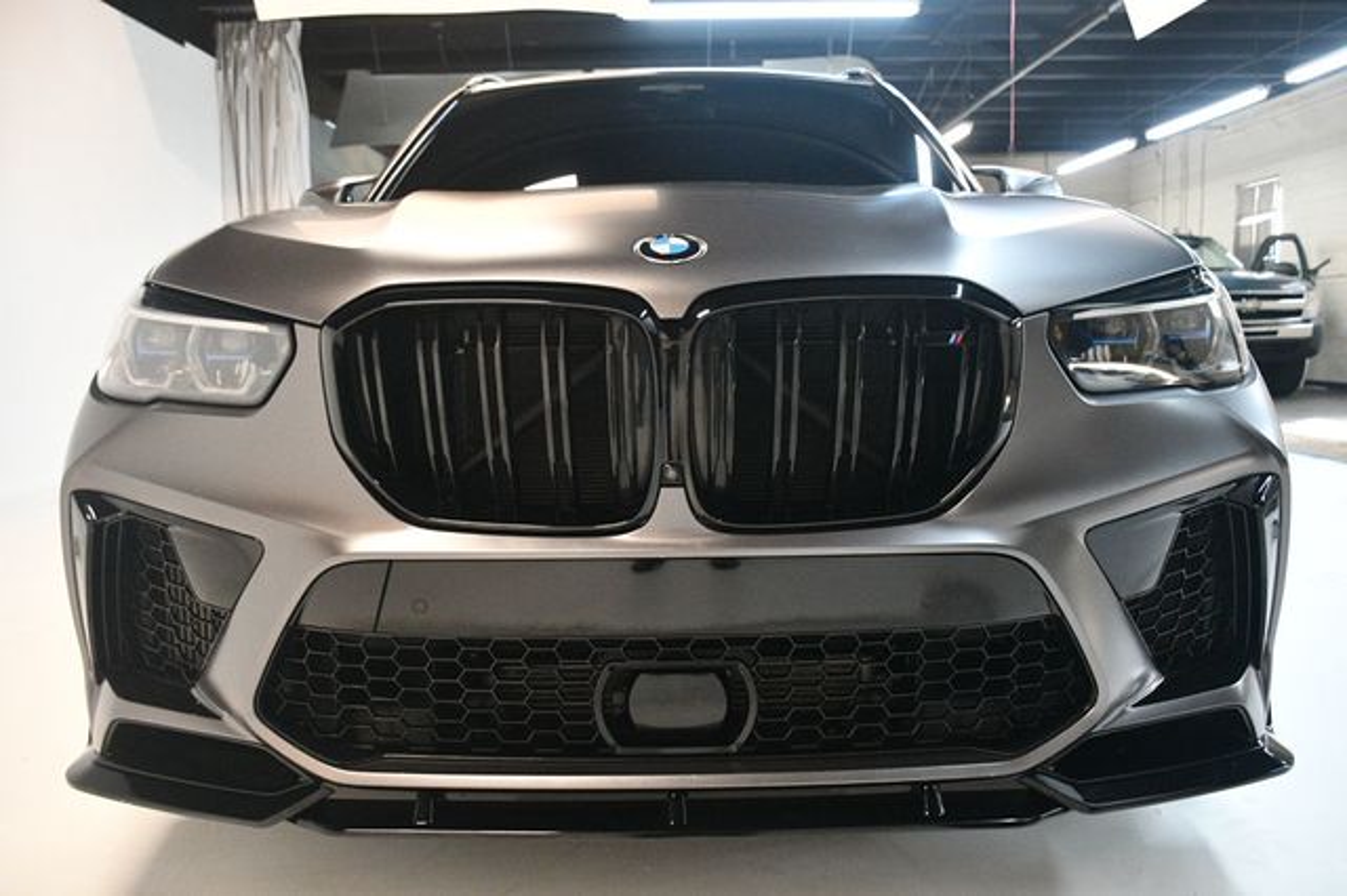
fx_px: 1122
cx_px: 674
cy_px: 448
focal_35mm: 30
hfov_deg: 62.0
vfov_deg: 43.6
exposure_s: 1/125
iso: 3200
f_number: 3.5
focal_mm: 20
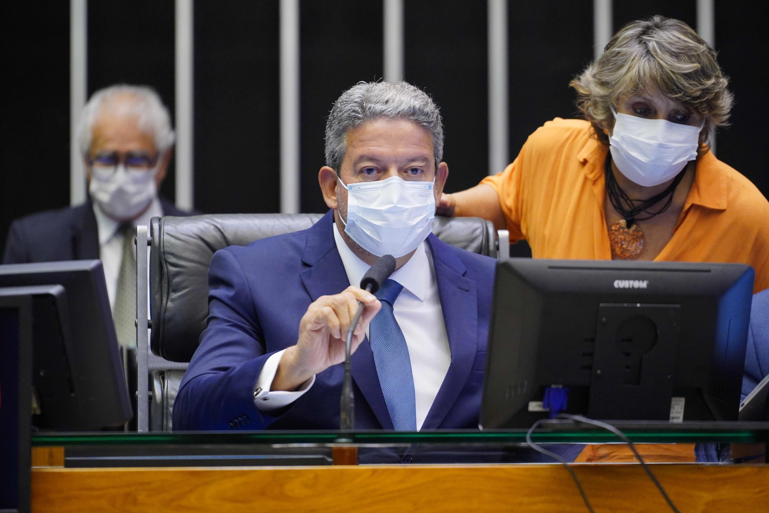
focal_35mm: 200
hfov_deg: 10.3
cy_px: 256
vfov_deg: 6.9
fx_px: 4272
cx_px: 384
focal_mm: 200
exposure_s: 1/160
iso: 4000
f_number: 4
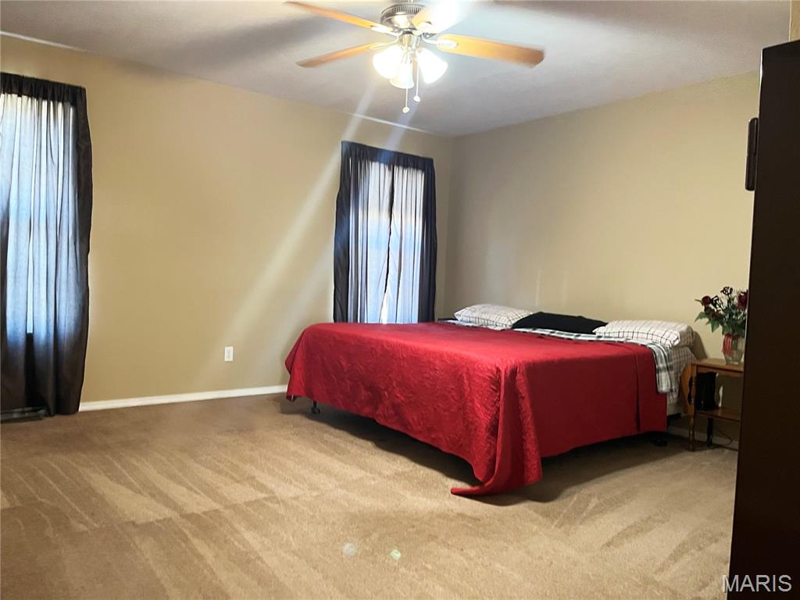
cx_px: 400
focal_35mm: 26
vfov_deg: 53.1
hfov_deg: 67.3
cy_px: 300
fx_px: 601
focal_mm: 5.1
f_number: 1.6
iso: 400
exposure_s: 1/40
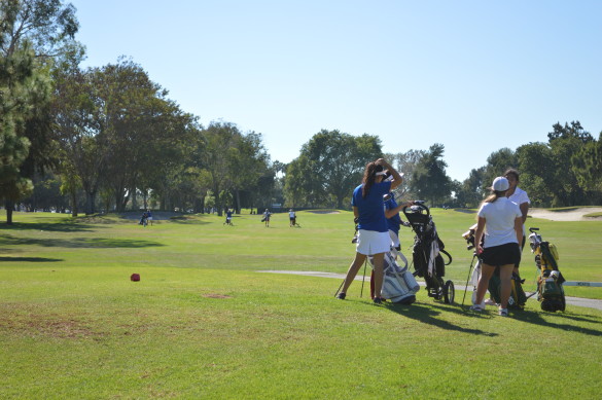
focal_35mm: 82
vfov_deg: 16.5
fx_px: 1378
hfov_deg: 24.6
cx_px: 301
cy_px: 200
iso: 200
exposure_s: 1/640
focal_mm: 55
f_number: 5.6
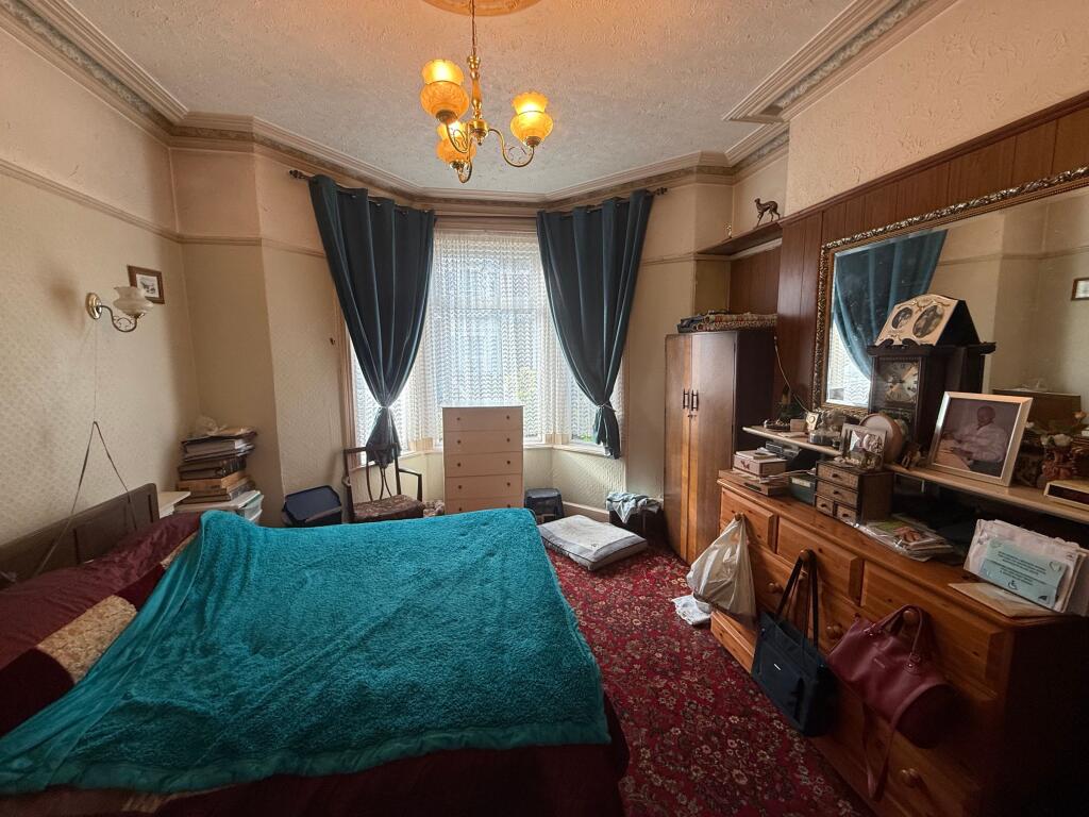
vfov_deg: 85.7
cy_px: 408
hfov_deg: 102.1
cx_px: 544
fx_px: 440
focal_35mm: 14
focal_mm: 2.22
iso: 100
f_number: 2.2
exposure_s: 1/100
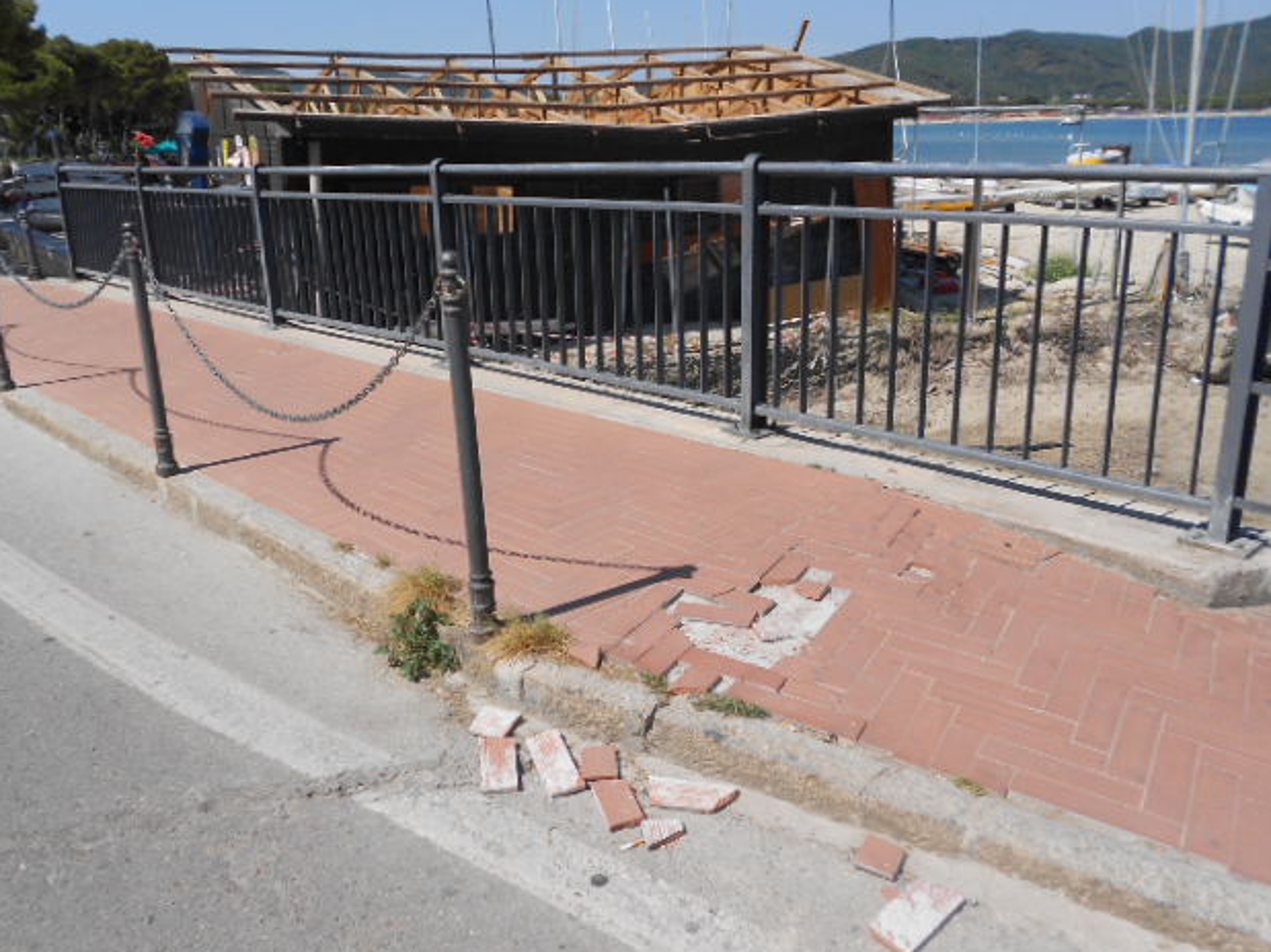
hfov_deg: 60.0
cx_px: 618
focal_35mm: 30
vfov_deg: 46.8
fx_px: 1101
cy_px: 470
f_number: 3.4
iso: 80
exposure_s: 1/1250
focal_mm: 5.3
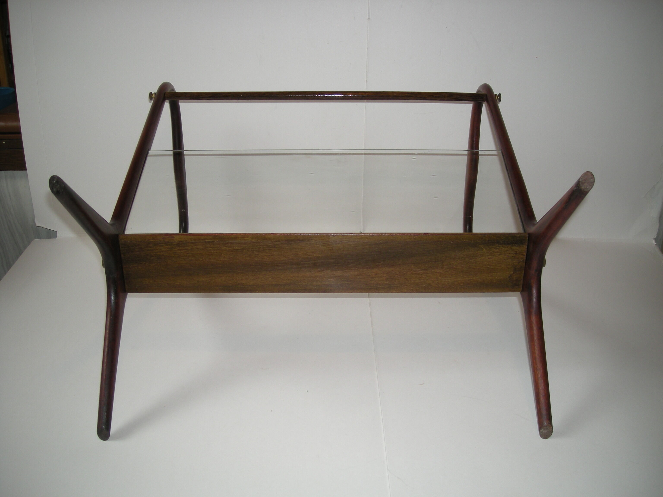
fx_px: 670
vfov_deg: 40.7
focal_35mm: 35
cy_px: 248
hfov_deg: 52.6
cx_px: 332
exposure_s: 1/53.7
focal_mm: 5.7
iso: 50
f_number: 2.8
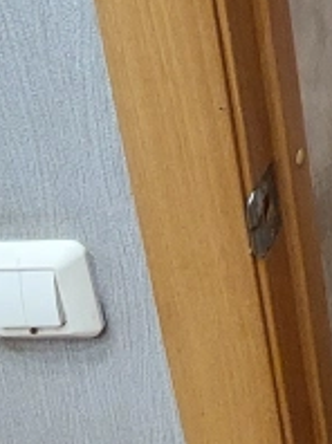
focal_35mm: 71
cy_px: -126
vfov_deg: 24.2
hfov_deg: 15.1
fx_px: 910
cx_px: 734
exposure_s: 1/33
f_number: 2.2
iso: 320
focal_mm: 1.74
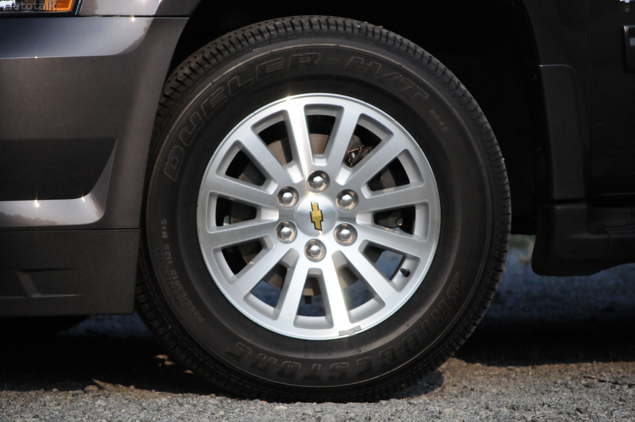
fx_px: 3568
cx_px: 318
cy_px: 211
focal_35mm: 202
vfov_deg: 6.8
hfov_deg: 10.2
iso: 2000
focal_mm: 135
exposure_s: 1/8000
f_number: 5.6
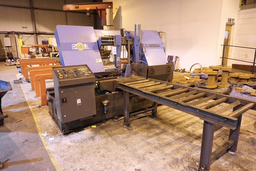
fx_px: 171
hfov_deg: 73.7
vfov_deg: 53.1
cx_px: 128
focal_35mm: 24
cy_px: 86
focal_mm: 16
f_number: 3.5
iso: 3200
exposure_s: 1/25
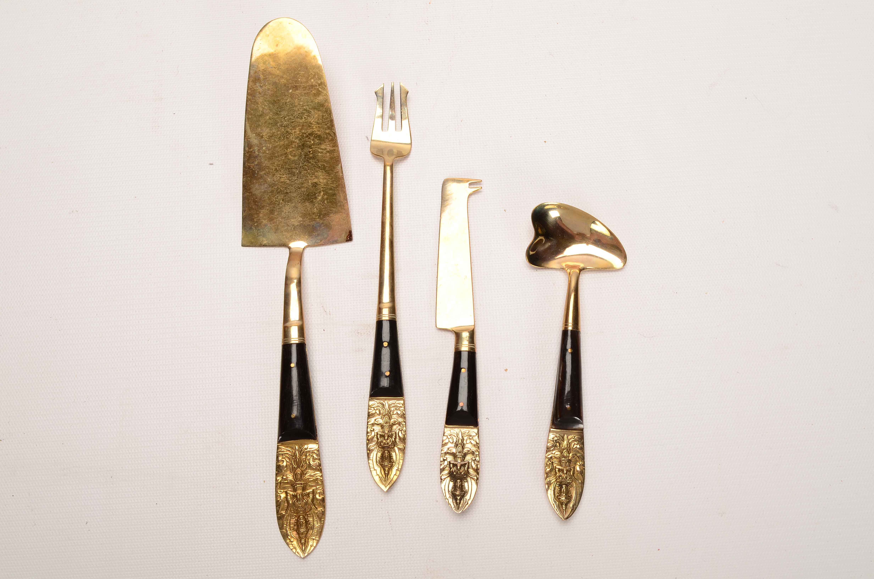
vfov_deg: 31.8
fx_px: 1018
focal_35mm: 42
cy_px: 290
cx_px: 437
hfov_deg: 46.5
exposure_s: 1/160
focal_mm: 28
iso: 100
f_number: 16
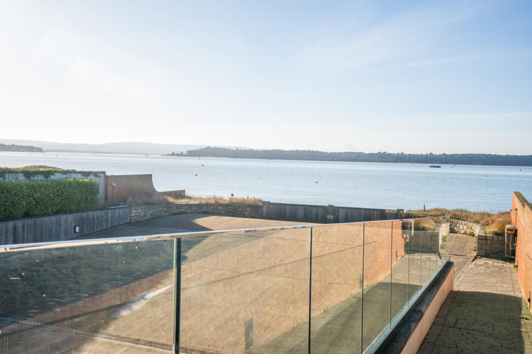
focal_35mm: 37
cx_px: 268
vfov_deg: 35.9
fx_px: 547
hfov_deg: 51.9
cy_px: 177
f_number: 11
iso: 250
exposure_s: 1/200
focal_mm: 35
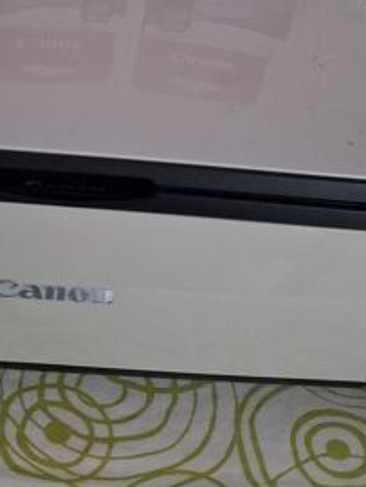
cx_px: 141
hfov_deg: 22.9
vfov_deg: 28.4
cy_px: 4
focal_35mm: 64
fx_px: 901
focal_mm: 4
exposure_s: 1/100
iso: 400
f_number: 1.8
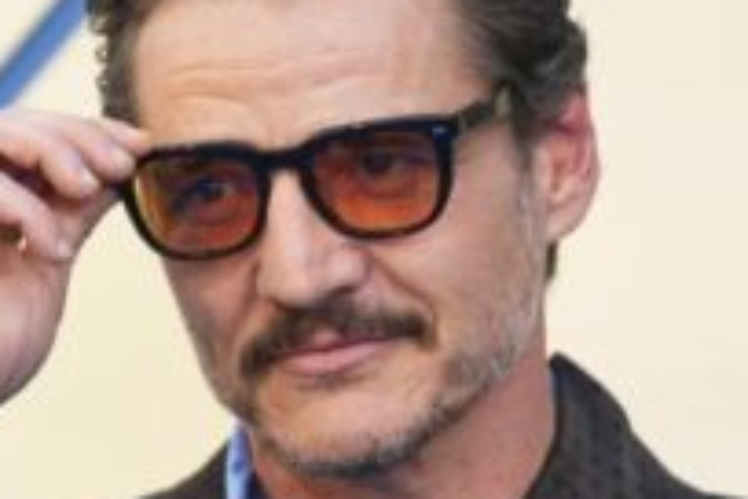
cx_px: 172
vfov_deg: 2.0
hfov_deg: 3.0
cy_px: 455
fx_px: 14065
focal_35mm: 677
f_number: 2.8
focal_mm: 200
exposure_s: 1/1000
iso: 400
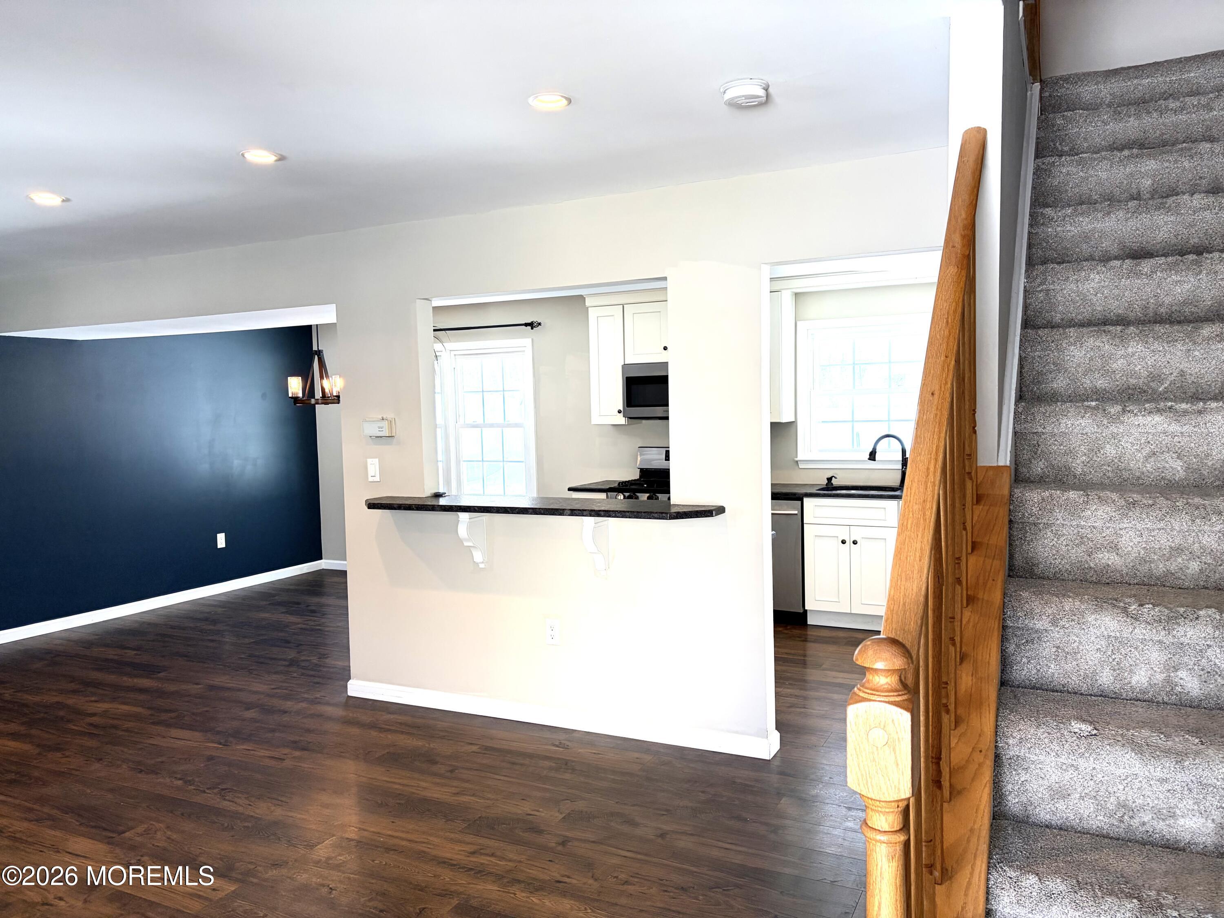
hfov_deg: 67.3
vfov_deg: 53.1
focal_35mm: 26
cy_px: 459
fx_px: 919
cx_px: 612
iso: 125
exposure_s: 1/184
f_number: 1.6
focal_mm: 5.96
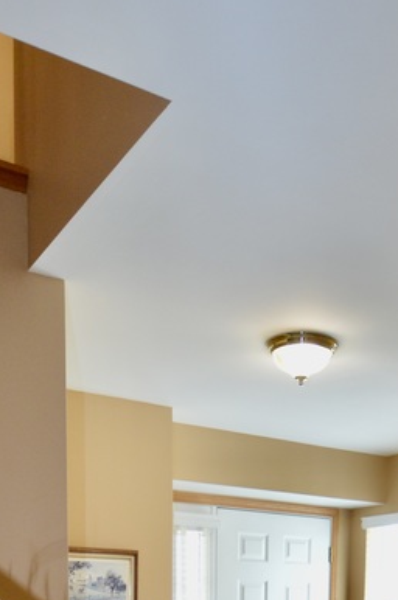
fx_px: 699
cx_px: 258
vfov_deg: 36.4
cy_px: 713
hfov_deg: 31.6
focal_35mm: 42
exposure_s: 1/80
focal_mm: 10
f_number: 4
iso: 400
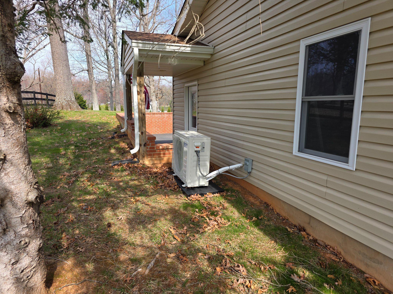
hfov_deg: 73.9
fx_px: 261
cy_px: 147
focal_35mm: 23
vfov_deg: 58.9
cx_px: 196
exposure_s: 1/2000
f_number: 1.7
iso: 80
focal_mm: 6.3
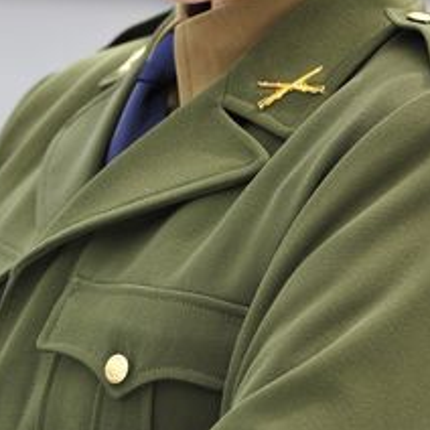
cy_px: 14
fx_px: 2951
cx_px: 190
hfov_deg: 8.3
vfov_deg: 8.3
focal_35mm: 210
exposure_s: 1/200
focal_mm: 105
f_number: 5.6
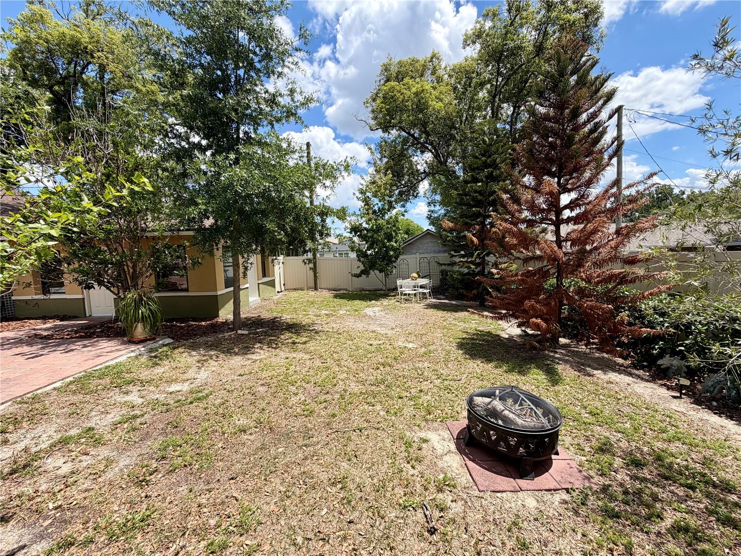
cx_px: 370
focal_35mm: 14
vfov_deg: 85.7
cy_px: 278
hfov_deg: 102.1
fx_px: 300
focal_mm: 2.22
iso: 25
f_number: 2.2
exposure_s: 1/770
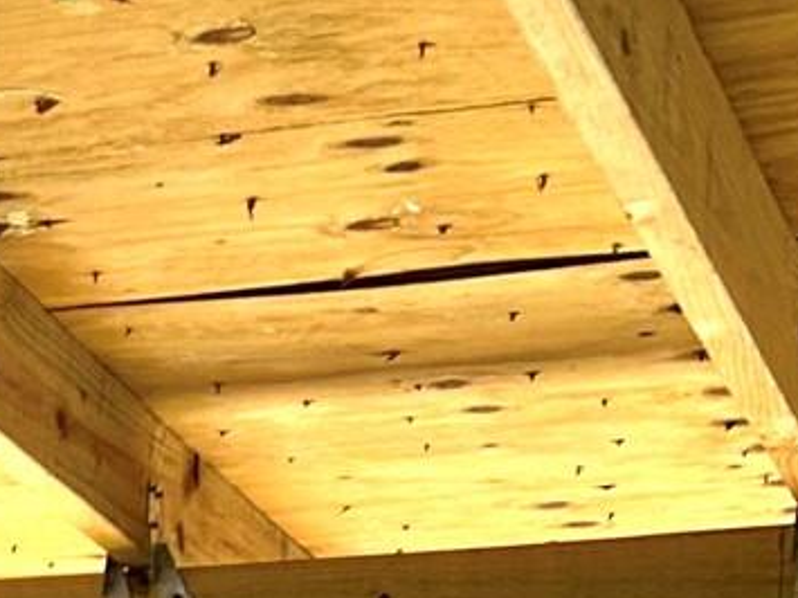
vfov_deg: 8.8
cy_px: 1526
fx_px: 3457
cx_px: -751
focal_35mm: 150
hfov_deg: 11.9
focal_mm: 5.7
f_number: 1.5
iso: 50
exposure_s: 1/1238
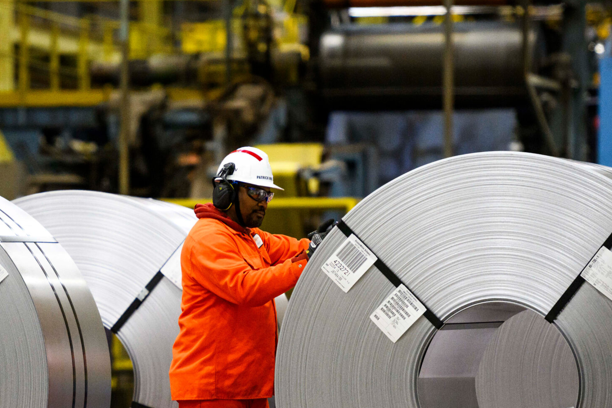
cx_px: 226
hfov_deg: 6.7
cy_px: 297
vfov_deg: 4.5
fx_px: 5202
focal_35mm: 306
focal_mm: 175
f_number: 2.8
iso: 3200
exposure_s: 1/250
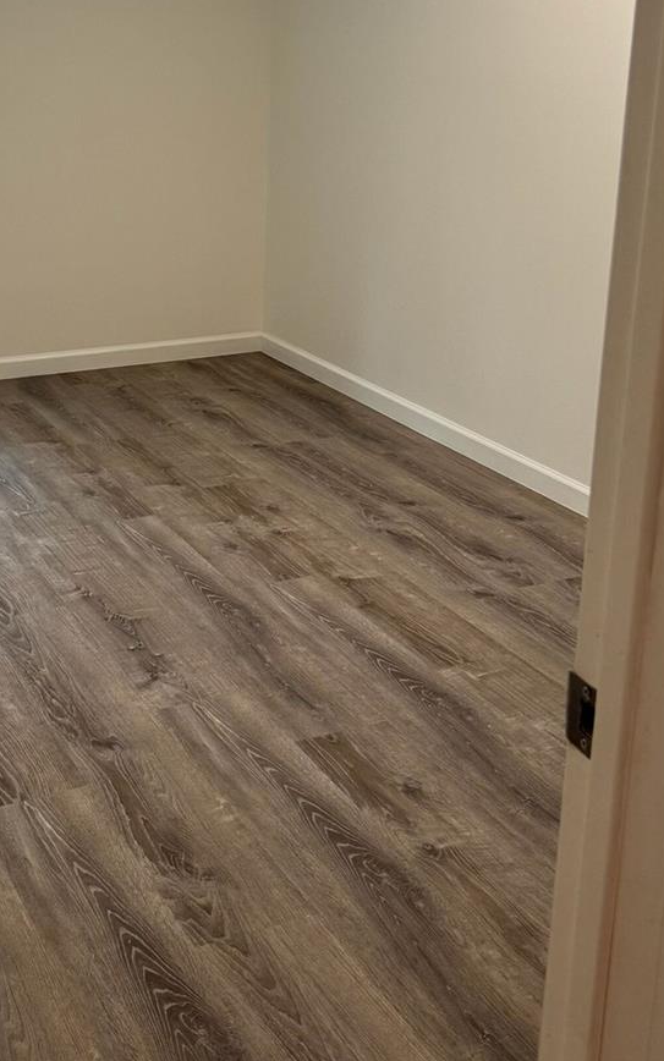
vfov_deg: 43.5
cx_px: 133
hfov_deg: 28.0
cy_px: 320
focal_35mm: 45
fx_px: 1302
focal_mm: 6.76
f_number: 1.78
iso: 200
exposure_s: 1/120
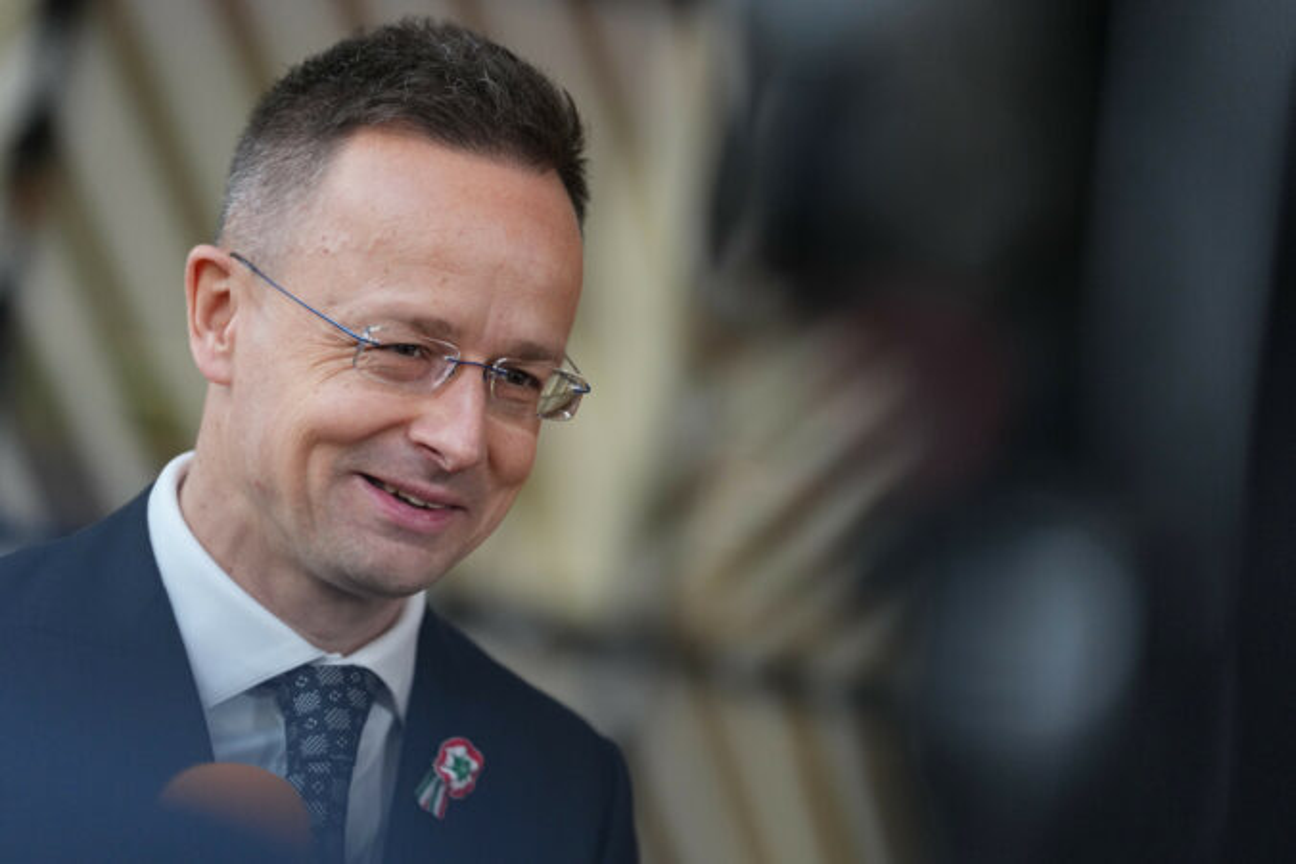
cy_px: 432
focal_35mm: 182
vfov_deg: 7.5
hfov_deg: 11.3
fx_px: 6553
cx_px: 648
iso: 1600
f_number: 2.8
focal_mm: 182
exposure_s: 1/640
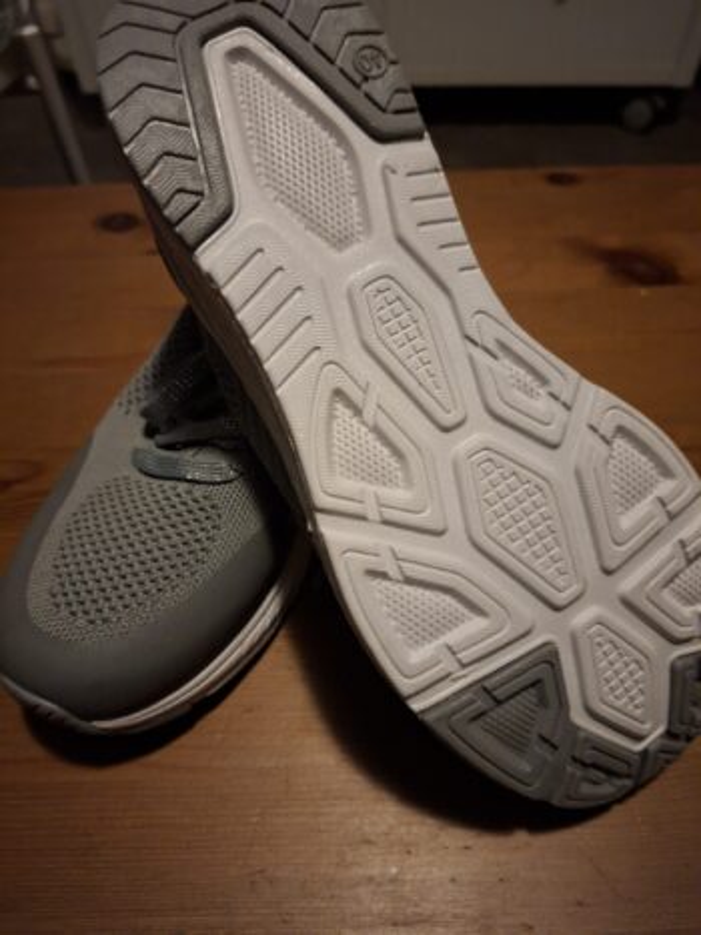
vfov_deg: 73.9
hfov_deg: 58.9
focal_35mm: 23
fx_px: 621
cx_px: 350
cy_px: 468
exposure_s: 1/20
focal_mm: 5.54
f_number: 1.8
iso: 1250
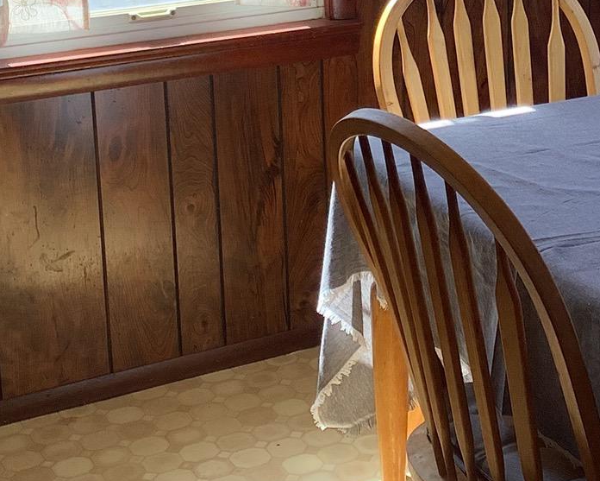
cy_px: 47
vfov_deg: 17.0
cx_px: 441
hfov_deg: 21.3
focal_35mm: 89
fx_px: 1581
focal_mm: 3.3
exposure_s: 1/120
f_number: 2.4
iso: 32
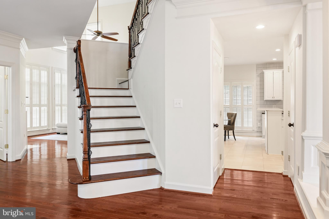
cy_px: 110
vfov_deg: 50.4
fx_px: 233
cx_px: 164
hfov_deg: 70.4
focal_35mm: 26
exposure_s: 1/15
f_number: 5.6
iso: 1000
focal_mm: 25.5
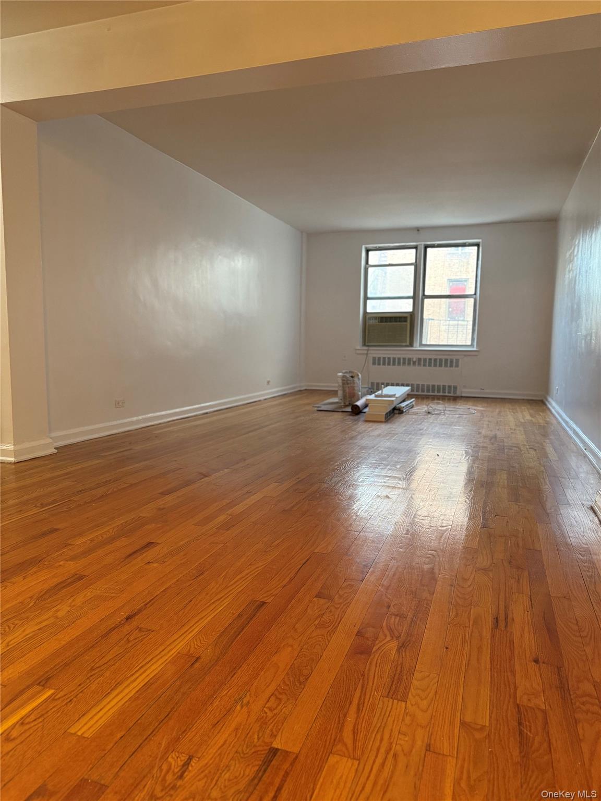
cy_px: 400
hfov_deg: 56.8
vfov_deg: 71.6
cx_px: 300
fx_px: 556
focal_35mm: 24
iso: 400
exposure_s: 1/120
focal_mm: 6.76
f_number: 1.78
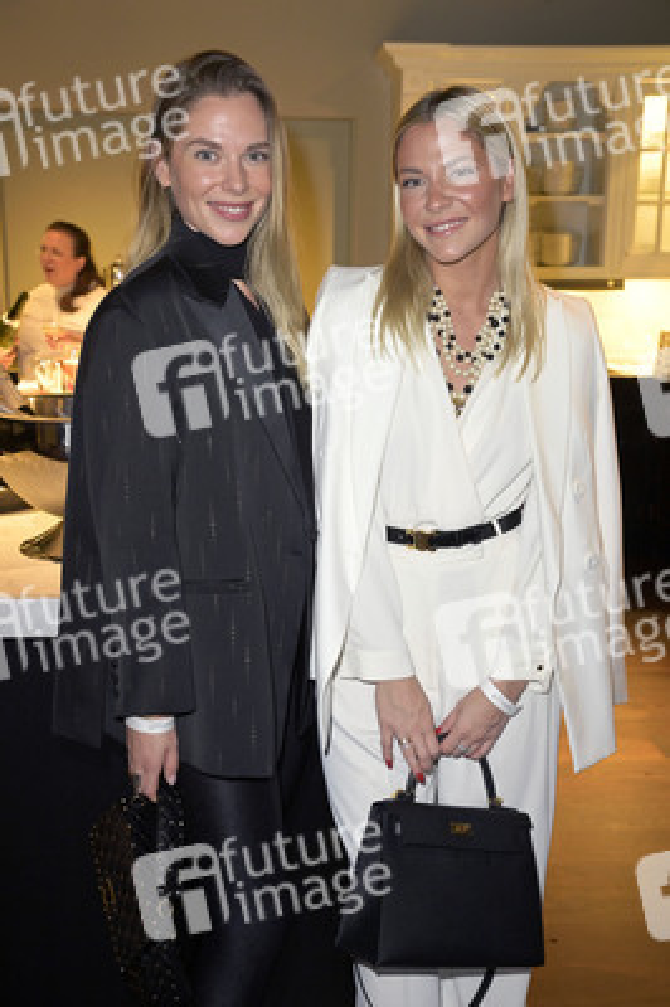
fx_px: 1342
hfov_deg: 28.0
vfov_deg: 41.1
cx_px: 335
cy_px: 504
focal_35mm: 48
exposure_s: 1/30
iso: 2000
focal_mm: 48
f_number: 5.6
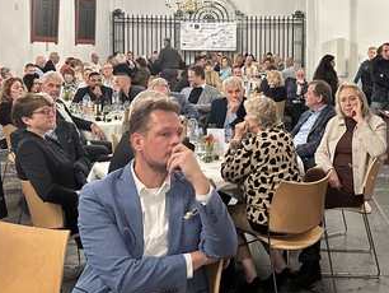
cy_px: 73
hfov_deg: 39.5
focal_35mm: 47
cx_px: 282
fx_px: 529
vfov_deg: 30.4
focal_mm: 6.86
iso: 500
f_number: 1.78
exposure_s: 1/50
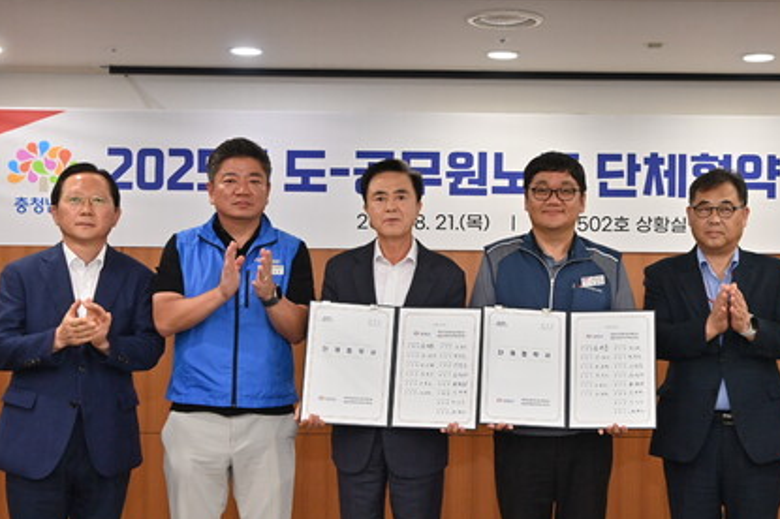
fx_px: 1191
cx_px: 498
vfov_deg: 24.6
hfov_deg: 36.0
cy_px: 258
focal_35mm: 55
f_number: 5
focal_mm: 38
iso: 1000
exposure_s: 1/250
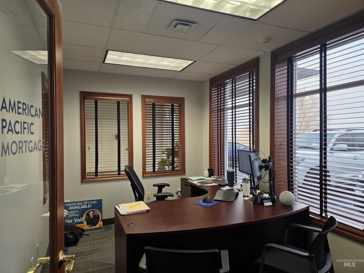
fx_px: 242
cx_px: 182
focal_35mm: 23
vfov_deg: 58.9
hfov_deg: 73.9
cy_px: 136
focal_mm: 6.3
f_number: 1.7
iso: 80
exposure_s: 1/120
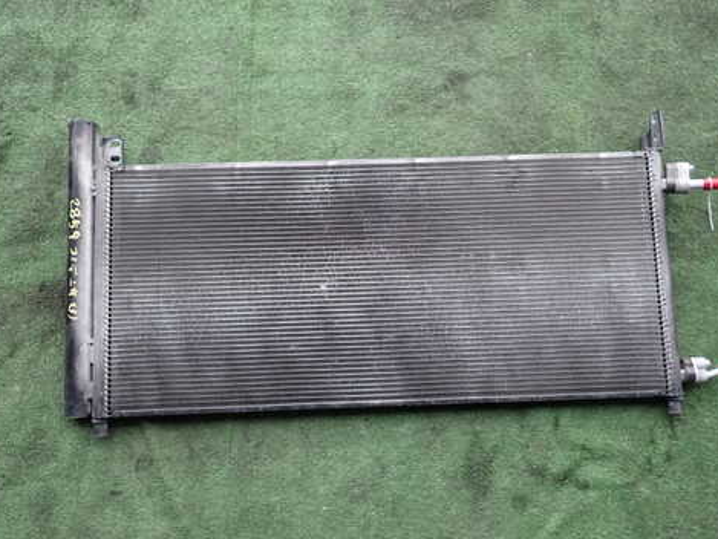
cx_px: 366
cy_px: 259
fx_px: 664
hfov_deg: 56.8
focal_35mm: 32
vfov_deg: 44.2
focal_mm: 4.5
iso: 100
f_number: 2
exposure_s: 1/250
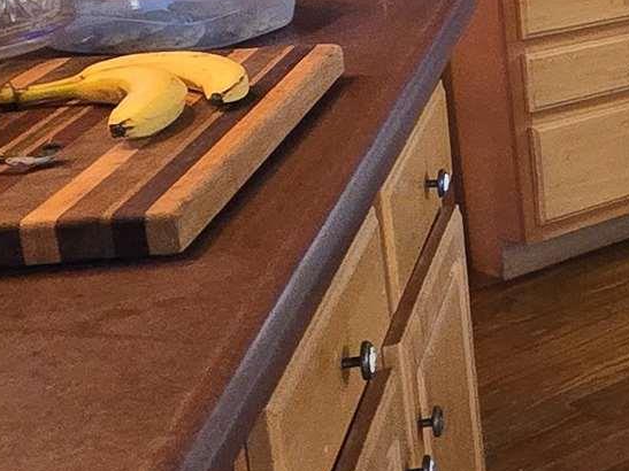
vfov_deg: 19.5
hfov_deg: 17.4
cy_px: -10
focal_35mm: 73
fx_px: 1326
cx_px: 1315
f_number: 2.2
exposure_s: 1/60
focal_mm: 2.2
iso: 500
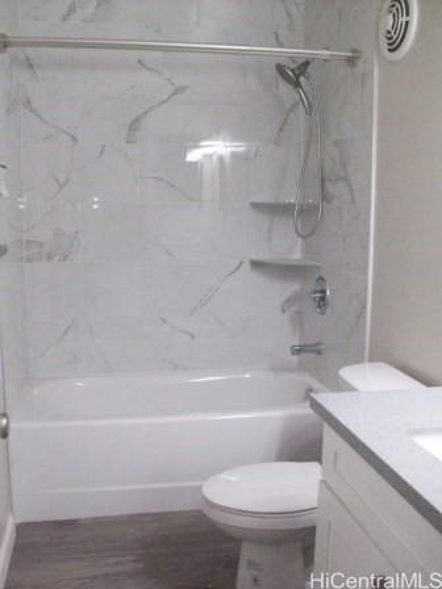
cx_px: 221
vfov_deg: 54.0
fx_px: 579
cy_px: 294
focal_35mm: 34
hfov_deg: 41.8
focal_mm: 5.7
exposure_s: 1/128
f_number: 2.8
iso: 800
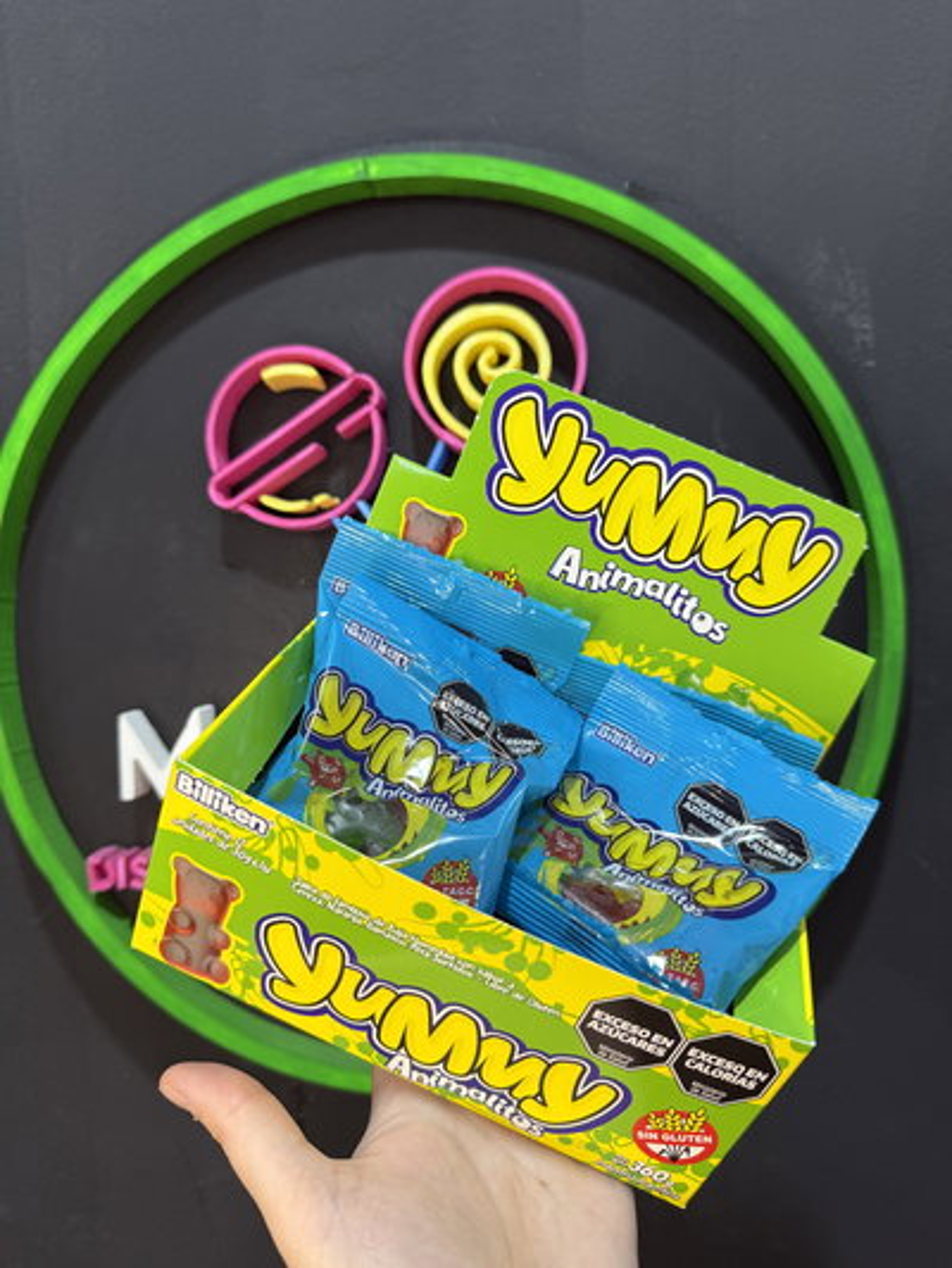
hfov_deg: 56.8
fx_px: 880
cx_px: 476
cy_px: 634
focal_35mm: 24
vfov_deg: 71.6
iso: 125
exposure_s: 1/51
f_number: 1.78
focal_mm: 6.76
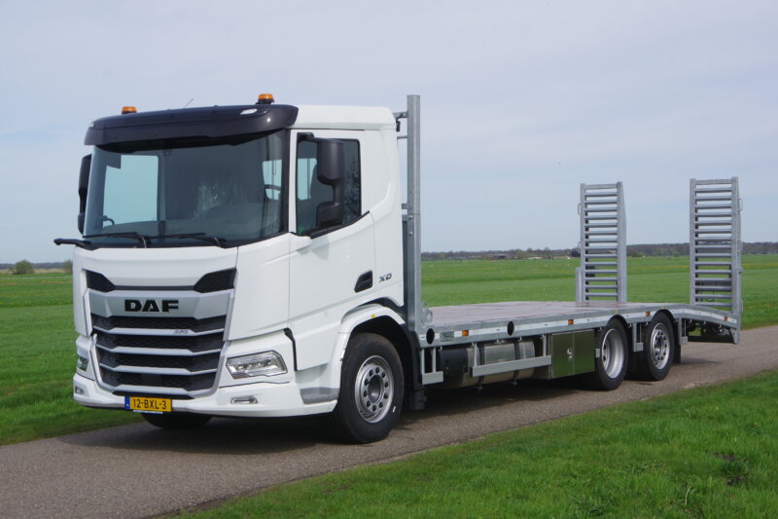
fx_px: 1296
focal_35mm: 60
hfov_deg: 33.4
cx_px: 389
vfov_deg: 22.6
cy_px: 260
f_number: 7.1
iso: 200
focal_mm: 40
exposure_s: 1/500
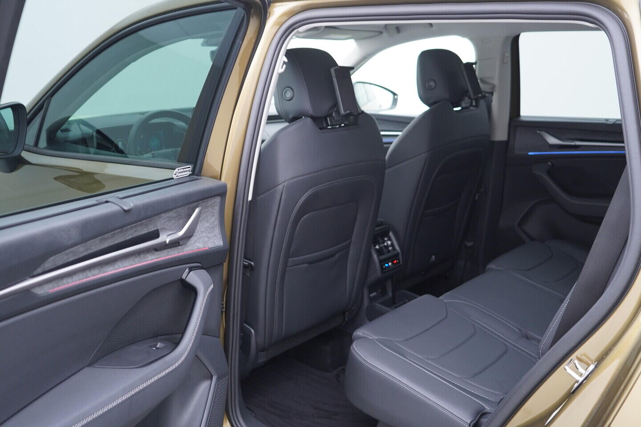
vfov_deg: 36.9
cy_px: 214
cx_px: 320
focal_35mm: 36
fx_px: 641
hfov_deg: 53.1
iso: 320
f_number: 2.8
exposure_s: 1/40
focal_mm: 24
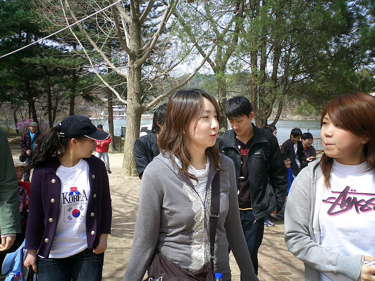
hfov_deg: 50.1
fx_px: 401
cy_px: 140
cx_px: 188
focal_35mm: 37
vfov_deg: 38.7
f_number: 3.5
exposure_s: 1/500
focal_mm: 5.6
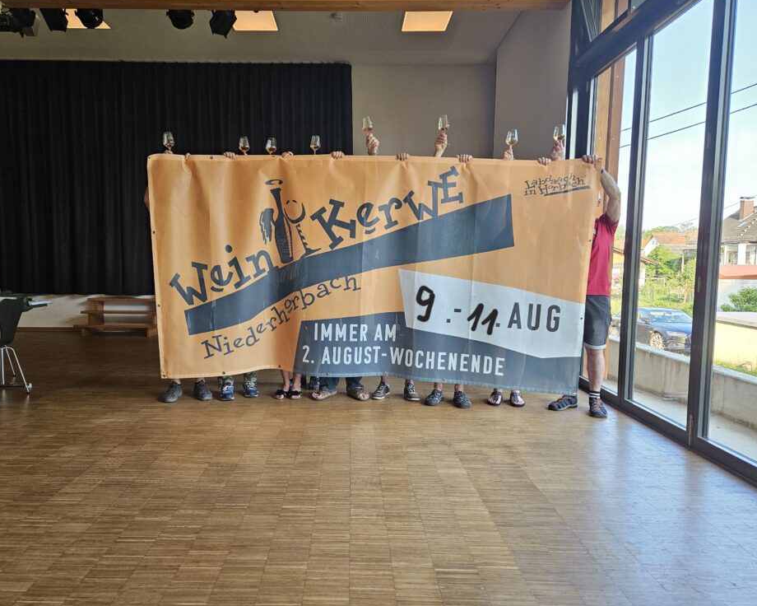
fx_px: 560
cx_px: 342
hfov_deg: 67.9
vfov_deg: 56.8
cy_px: 305
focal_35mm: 25
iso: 125
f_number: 1.8
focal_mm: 5.4
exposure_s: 1/101
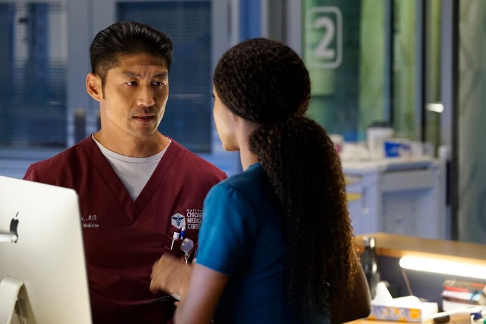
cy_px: 162
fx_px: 1795
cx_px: 243
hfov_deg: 15.4
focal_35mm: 133
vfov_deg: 10.3
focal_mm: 133
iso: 5000
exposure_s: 1/80
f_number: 5
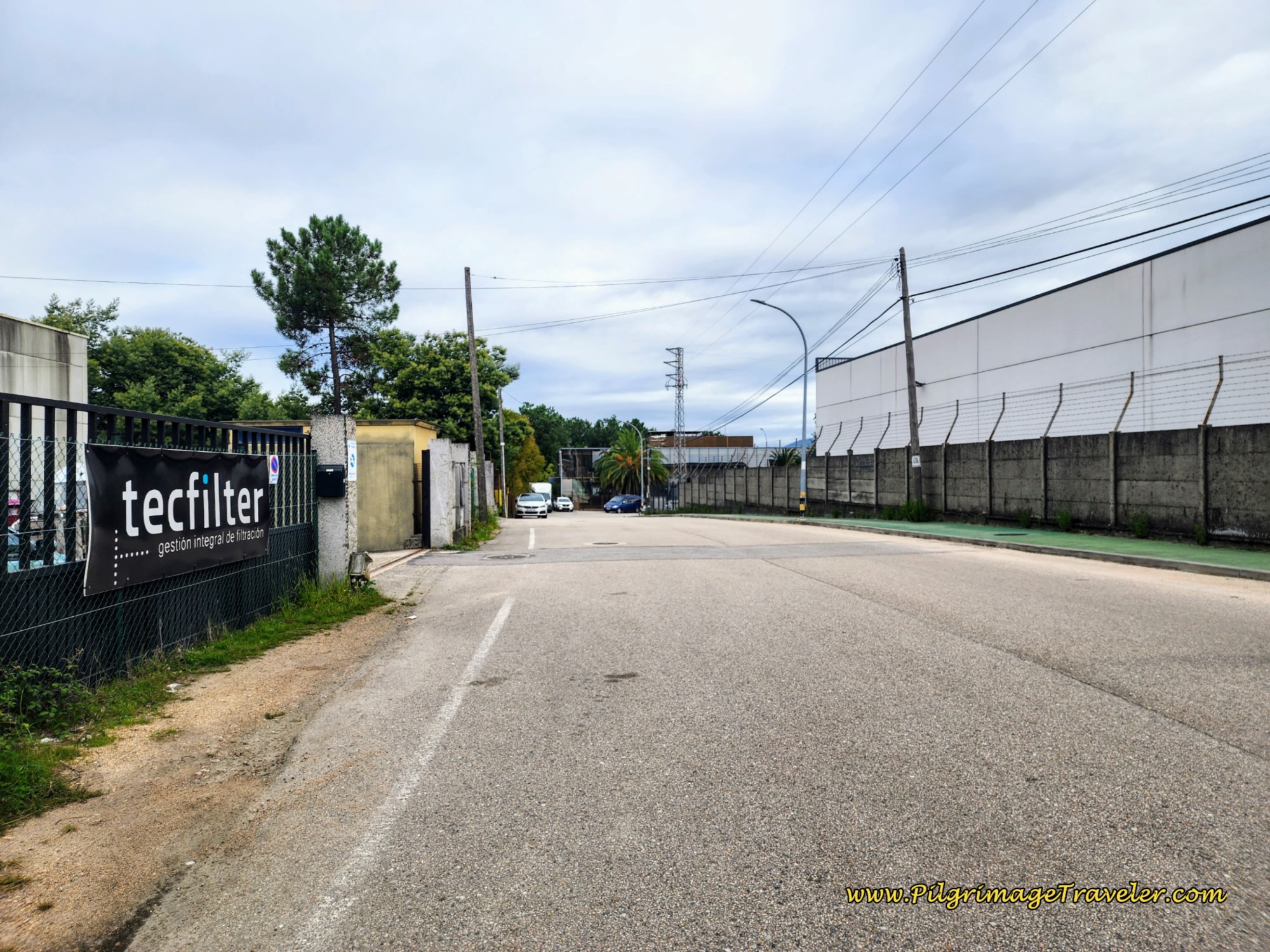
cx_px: 635
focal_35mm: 23
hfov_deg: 73.9
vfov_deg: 58.9
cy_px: 476
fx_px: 844
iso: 12
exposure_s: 1/634
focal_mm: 6.4
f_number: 1.8
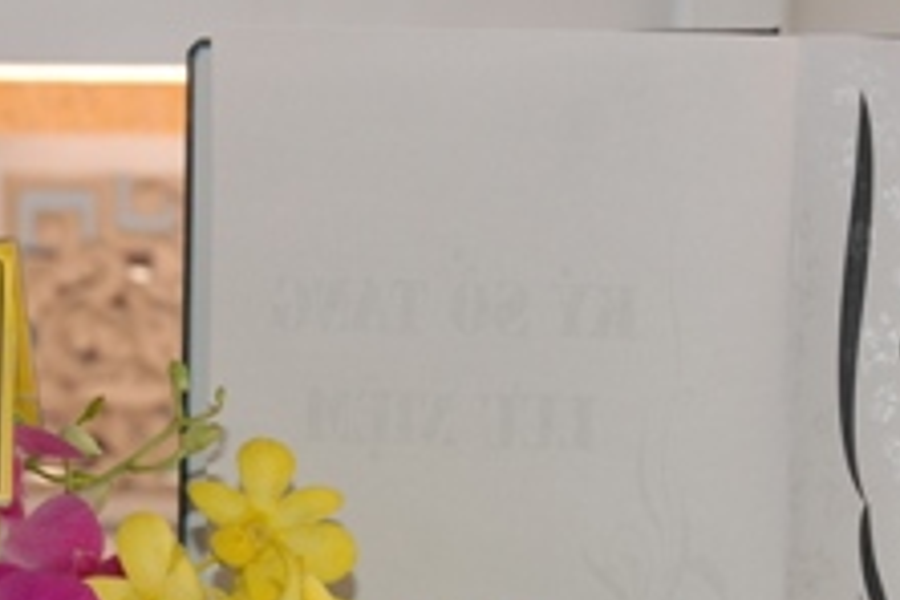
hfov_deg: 13.5
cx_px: 296
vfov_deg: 8.9
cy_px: 746
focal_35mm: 151
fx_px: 3786
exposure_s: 1/50
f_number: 5.6
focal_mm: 35
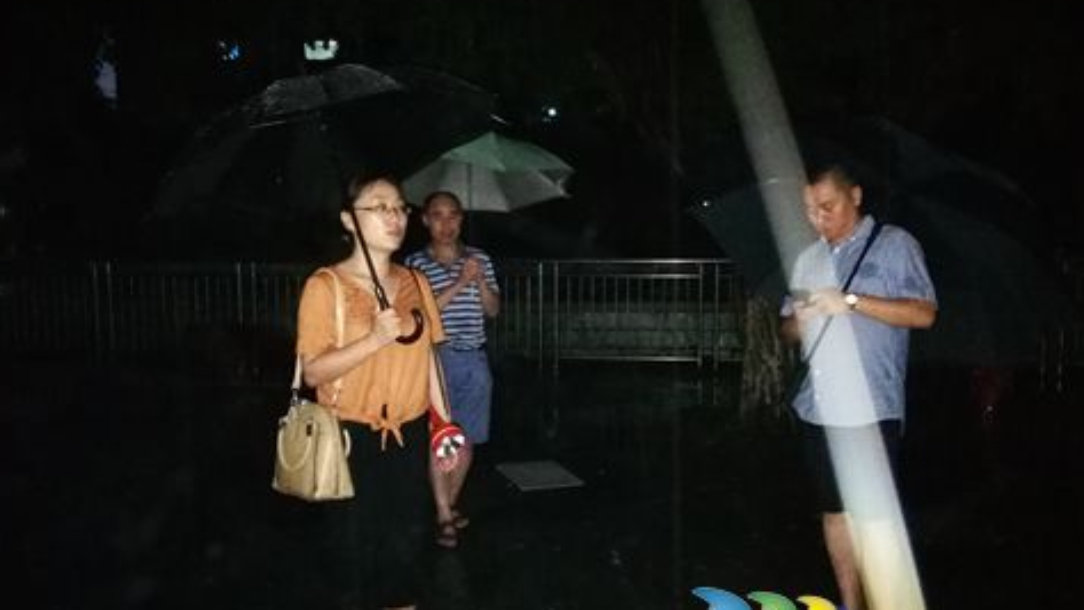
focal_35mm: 31
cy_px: 321
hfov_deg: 62.6
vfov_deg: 37.8
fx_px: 891
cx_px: 547
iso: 3200
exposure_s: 1/16.7
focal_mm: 3.95
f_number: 2.2
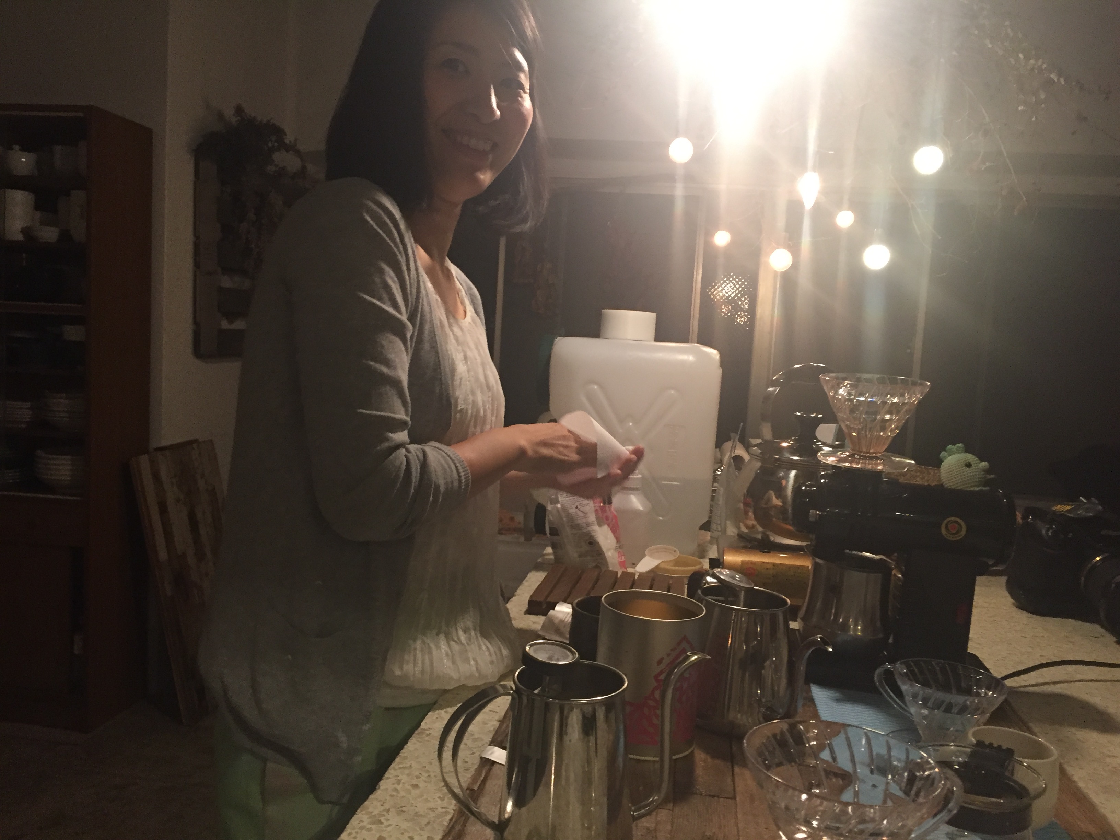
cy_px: 420
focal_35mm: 29
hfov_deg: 61.7
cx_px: 560
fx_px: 938
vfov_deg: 48.2
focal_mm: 4.15
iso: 250
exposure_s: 1/33
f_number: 2.2
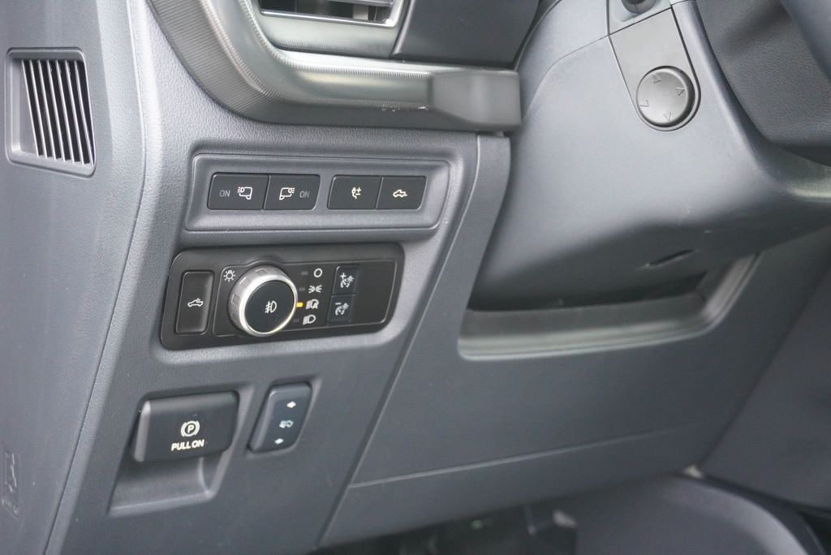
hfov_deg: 39.9
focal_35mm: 50
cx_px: 416
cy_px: 278
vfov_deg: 27.3
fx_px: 1143
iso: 2500
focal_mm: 33
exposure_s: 1/160
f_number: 5
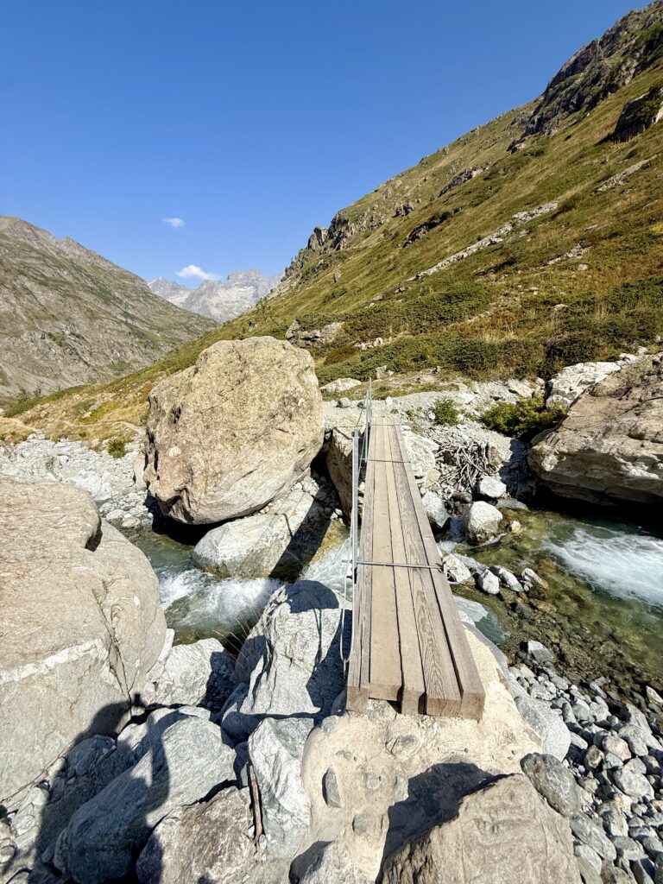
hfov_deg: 85.7
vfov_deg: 102.1
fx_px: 358
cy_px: 442
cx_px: 332
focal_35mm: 14
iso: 50
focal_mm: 2.22
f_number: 2.2
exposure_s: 1/2611
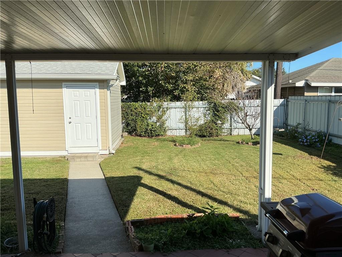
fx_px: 287
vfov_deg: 48.2
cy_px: 128
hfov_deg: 61.7
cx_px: 171
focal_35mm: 29
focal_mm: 3
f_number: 1.8
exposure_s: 1/1675
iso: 25
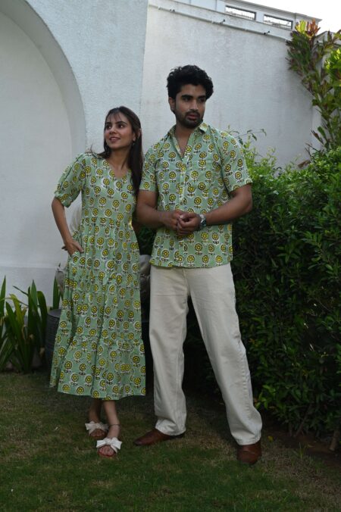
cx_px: 170
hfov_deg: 33.4
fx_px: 569
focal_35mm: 40
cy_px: 256
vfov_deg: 48.5
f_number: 9
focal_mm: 40
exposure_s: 1/160
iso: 250
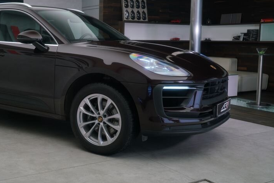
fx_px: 343
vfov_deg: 29.9
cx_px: 79
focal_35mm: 45
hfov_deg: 42.6
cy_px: 79
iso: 160
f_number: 8
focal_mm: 31
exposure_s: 1/6
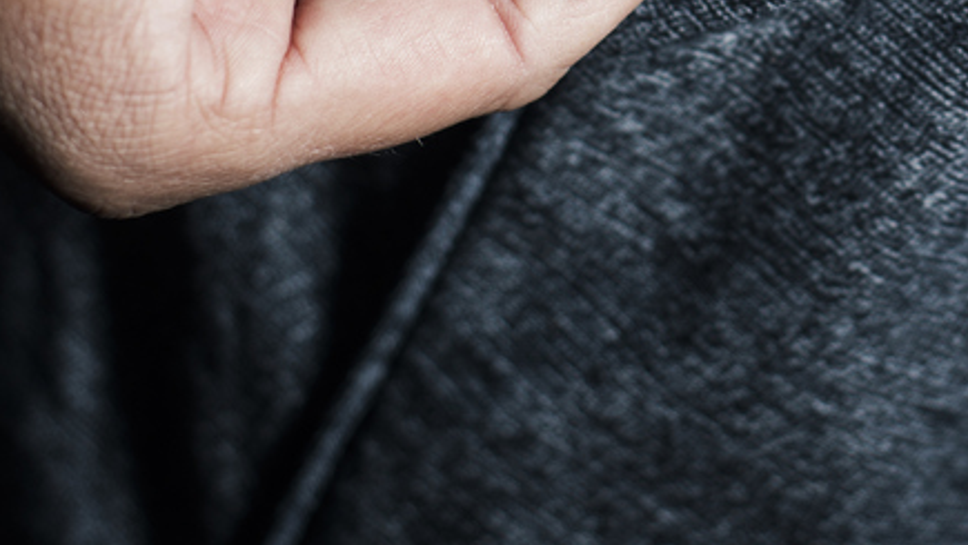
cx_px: 966
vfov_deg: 7.8
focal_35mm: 151
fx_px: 3877
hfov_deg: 14.0
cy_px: -377
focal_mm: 50
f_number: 3.2
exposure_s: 1/125
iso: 64
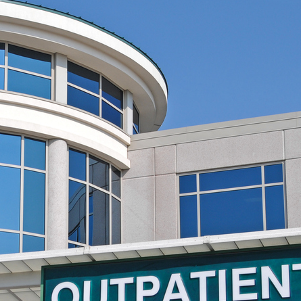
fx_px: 1131
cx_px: 61
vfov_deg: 15.1
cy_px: 242
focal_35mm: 115
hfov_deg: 15.1
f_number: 8
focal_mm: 32
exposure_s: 1/320
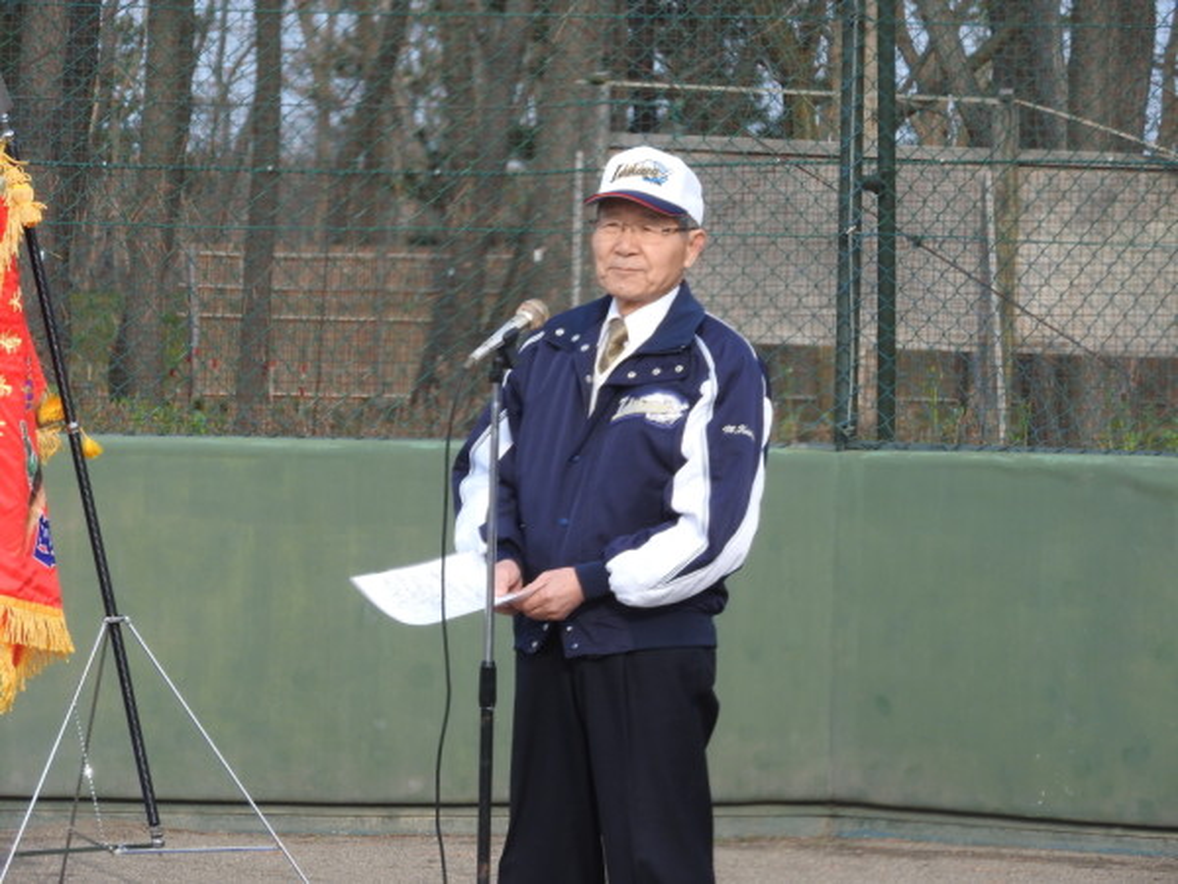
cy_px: 442
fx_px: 10209
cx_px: 589
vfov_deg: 5.0
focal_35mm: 300
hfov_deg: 6.6
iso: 100
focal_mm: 53.7
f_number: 5.5
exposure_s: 1/200
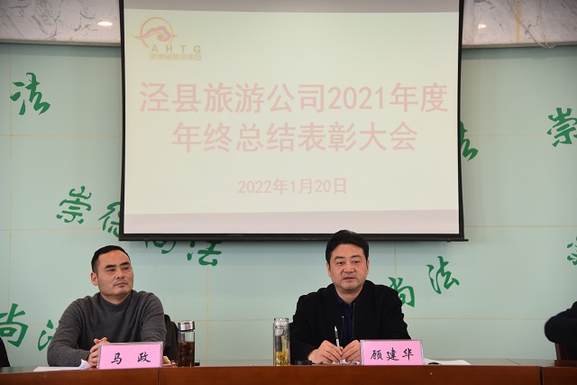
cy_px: 192
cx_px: 288
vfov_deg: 20.6
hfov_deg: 30.5
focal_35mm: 66
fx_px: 1058
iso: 800
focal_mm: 66
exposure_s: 1/60
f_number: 4
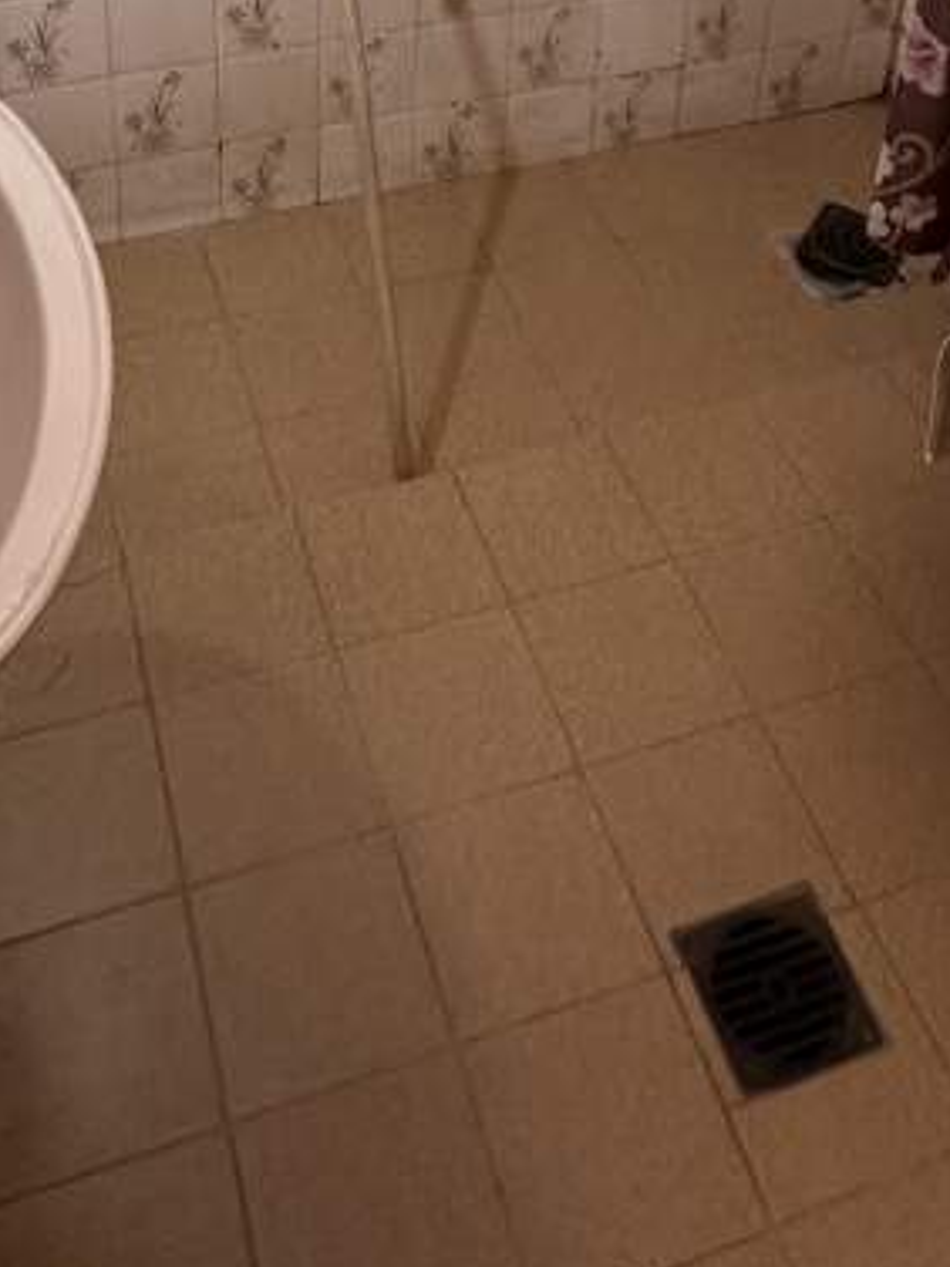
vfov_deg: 34.6
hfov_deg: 32.2
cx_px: 443
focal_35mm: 45
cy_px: -209
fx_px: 1647
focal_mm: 2.22
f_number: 2.2
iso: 250
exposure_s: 1/50
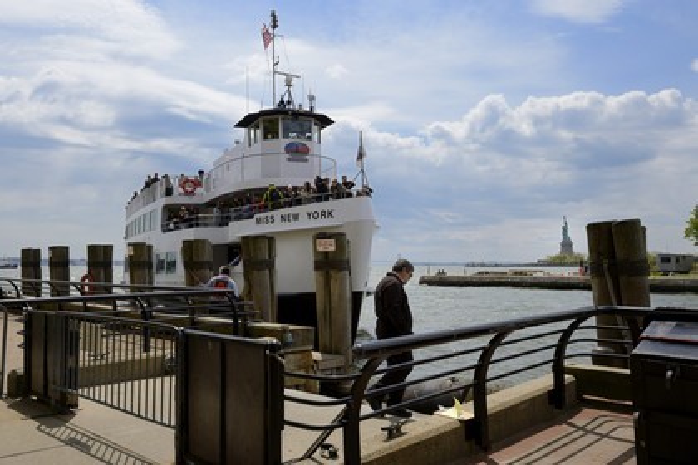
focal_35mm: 31
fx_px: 601
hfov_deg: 60.3
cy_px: 232
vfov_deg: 42.3
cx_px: 349
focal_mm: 31
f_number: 13
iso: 200
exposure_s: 1/320
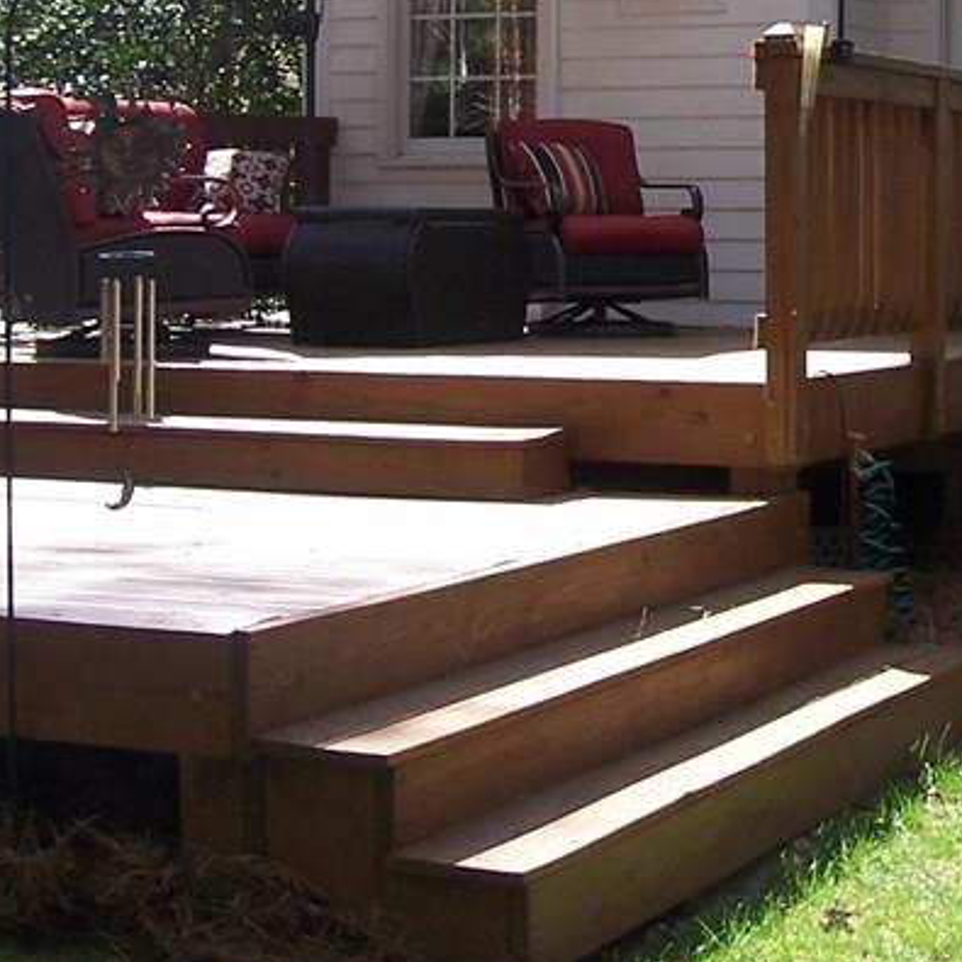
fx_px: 2735
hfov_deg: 19.8
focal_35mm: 87
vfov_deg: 19.6
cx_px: 718
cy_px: 136
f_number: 2.8
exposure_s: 1/250
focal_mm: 6.3
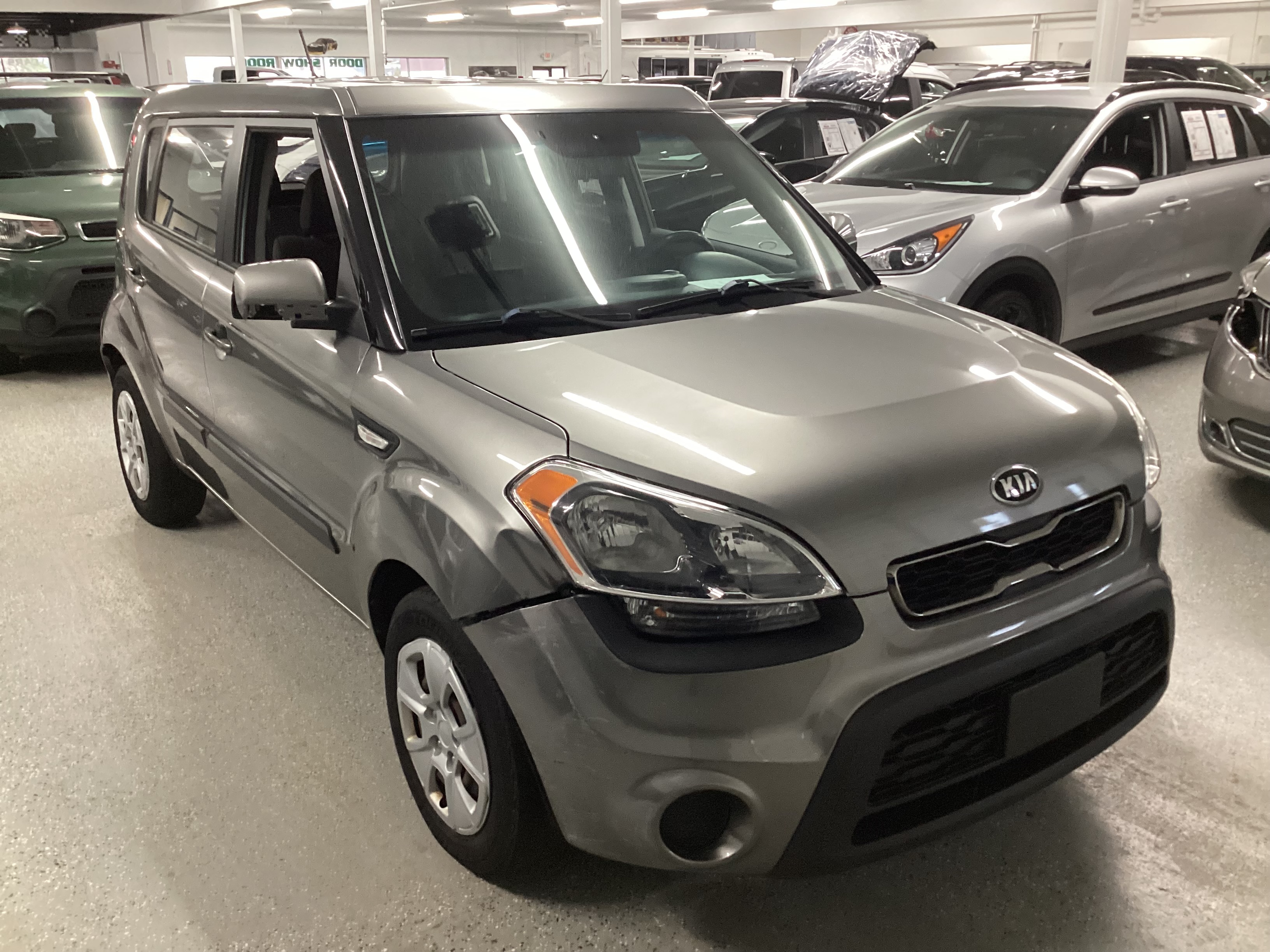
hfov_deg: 58.4
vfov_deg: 45.4
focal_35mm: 31
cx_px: 635
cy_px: 476
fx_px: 1137
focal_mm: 3.3
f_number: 2.4
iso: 250
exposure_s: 1/50
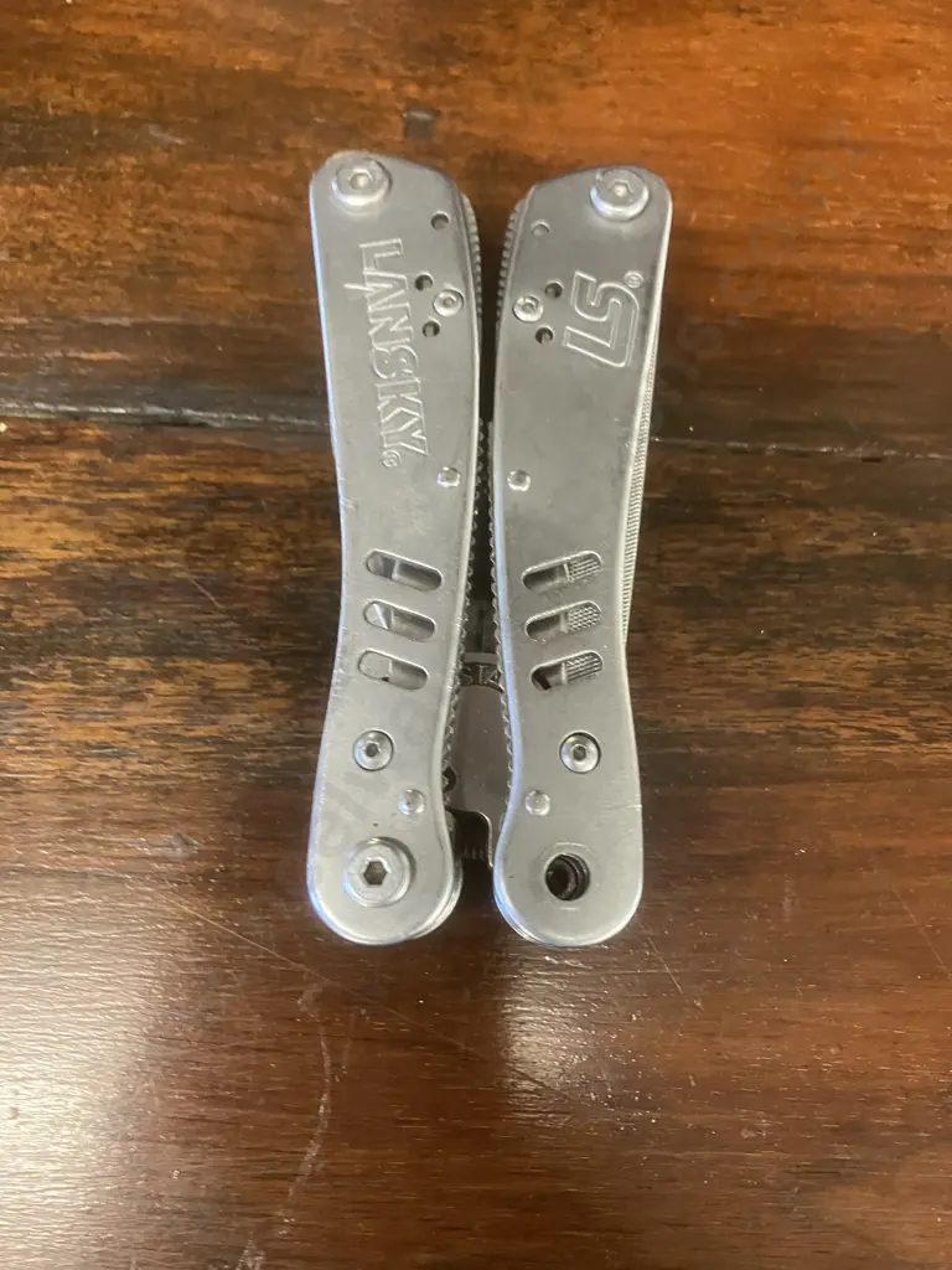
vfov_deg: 63.4
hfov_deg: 49.7
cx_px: 476
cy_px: 635
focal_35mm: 28
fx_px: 1027
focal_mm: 3.99
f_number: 1.8
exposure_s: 1/25
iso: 400
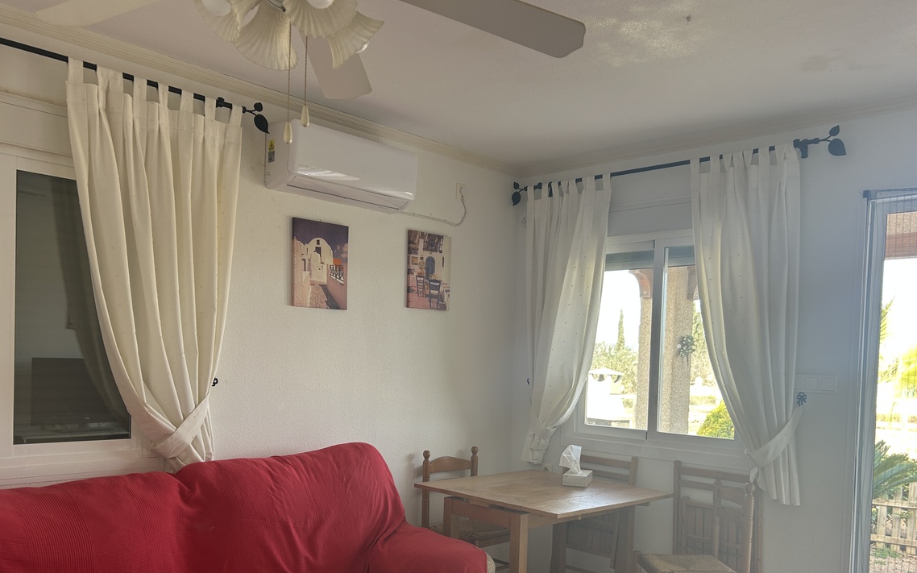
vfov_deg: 40.1
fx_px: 775
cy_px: 378
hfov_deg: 61.2
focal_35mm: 31
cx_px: 468
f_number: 1.5
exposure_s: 1/100
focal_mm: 5.7
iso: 50
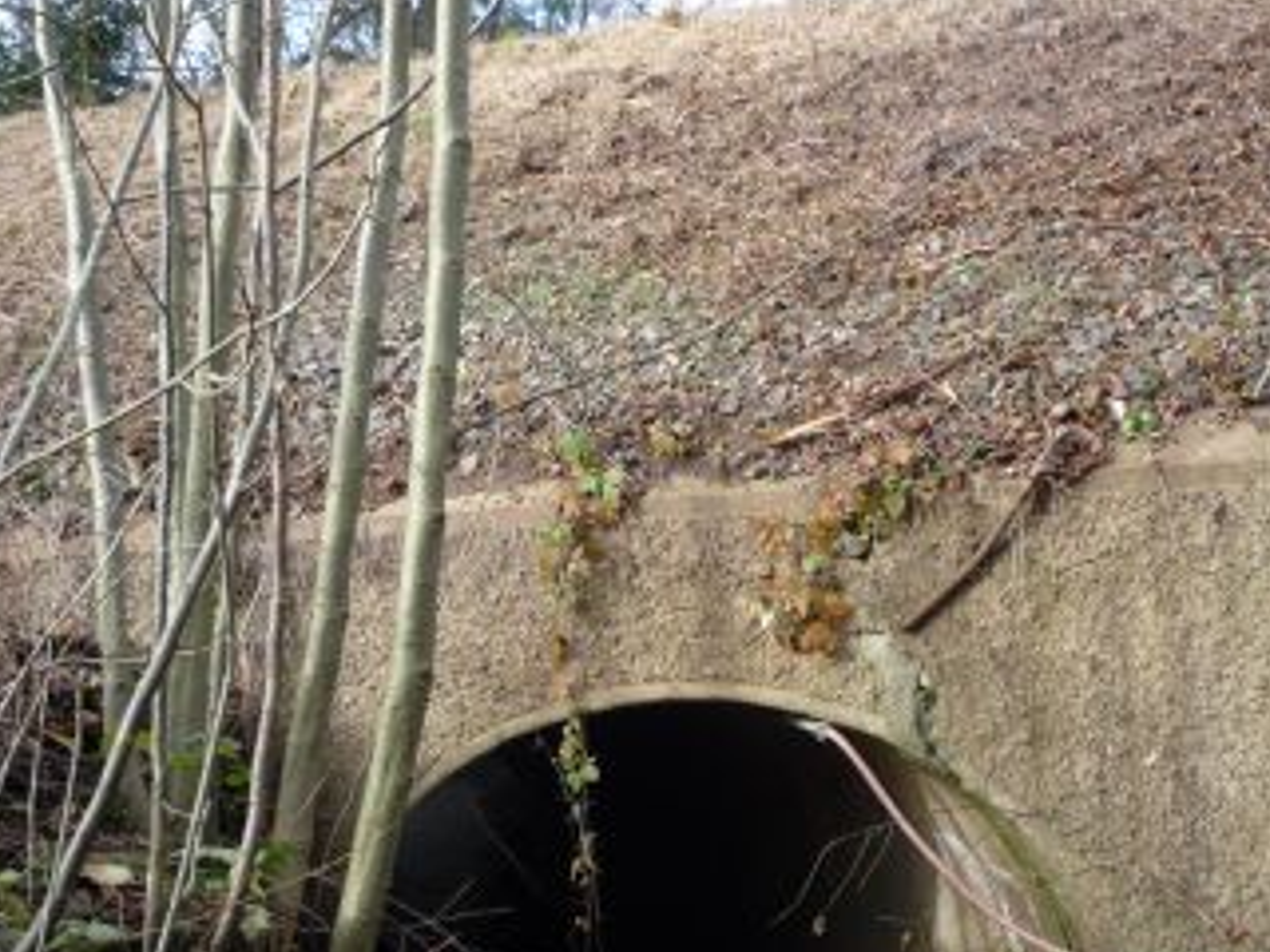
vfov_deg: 30.0
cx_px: 806
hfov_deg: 39.4
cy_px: 635
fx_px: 1761
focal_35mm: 48
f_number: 3.5
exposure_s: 1/100
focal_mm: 5.2
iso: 100
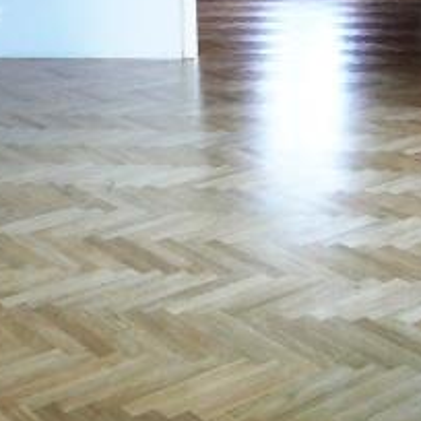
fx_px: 936
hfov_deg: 25.3
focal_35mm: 68
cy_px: 215
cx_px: 233
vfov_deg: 25.4
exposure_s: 1/30
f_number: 2.8
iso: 200
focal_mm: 5.2
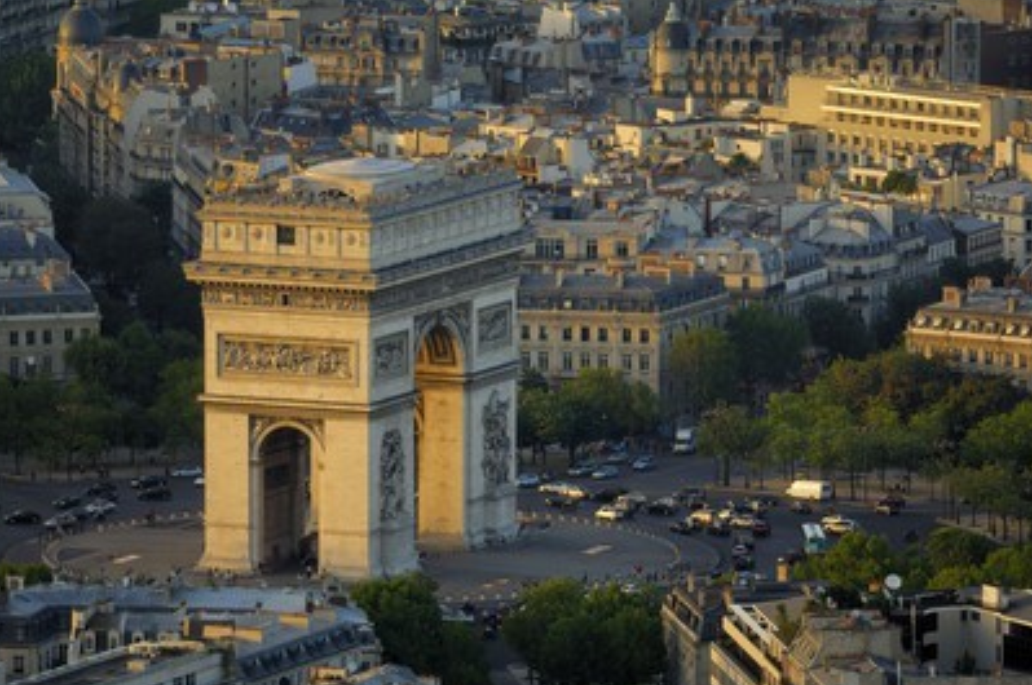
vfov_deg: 2.9
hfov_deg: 4.3
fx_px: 13600
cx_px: 511
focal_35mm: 475
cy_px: 341
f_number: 4
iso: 100
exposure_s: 1/250
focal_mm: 300
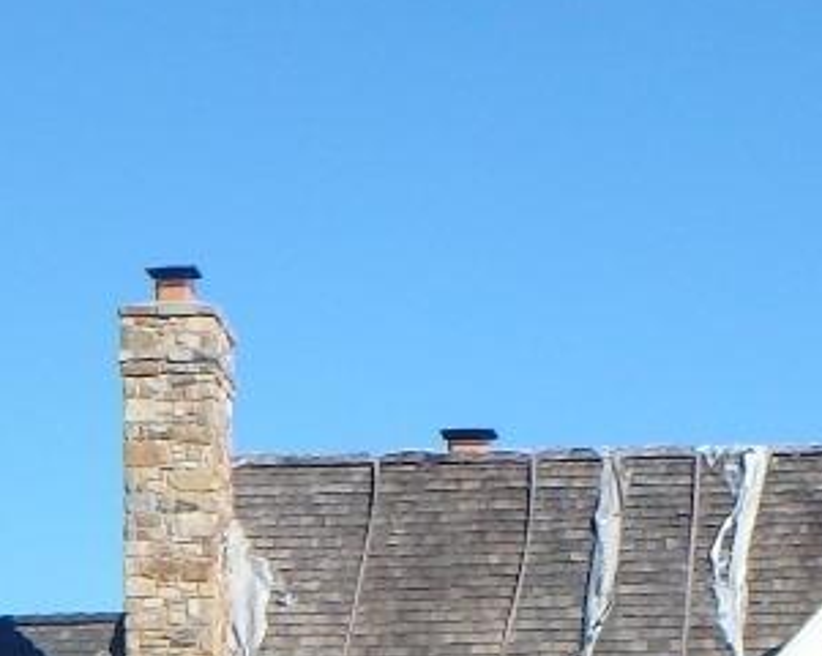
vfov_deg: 9.2
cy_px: 1200
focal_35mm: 159
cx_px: 516
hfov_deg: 12.1
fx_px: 3863
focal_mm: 6
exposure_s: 1/640
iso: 125
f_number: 4.9
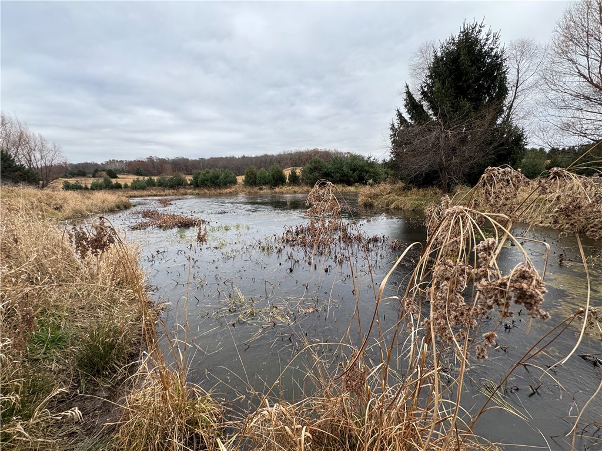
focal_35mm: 14
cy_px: 226
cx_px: 301
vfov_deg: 85.7
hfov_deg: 102.1
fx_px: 243
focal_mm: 2.22
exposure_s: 1/168
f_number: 2.2
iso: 40
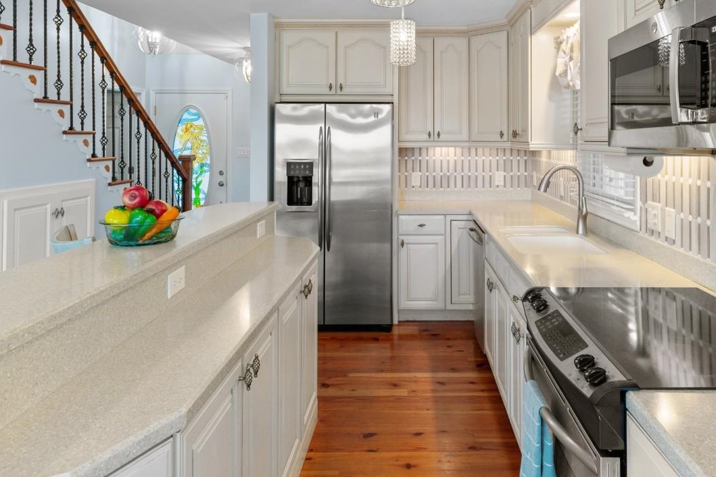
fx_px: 517
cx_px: 408
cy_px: 134
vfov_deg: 48.1
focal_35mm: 26
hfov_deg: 69.1
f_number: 4.8
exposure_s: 1/20
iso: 100
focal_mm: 11.5
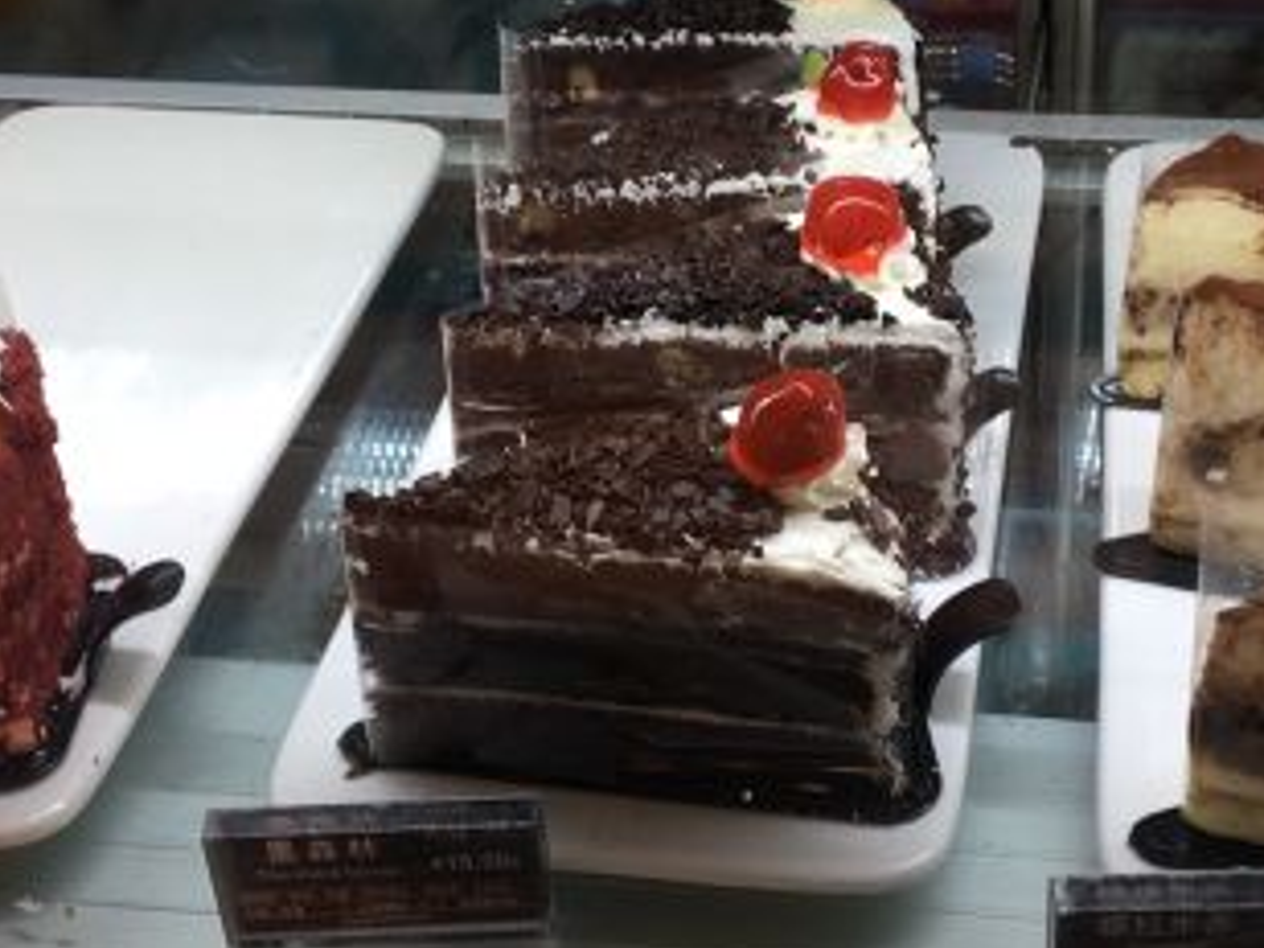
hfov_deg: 29.3
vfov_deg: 22.3
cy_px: 474
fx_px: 2410
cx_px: 772
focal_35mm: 66
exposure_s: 1/100
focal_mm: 4.15
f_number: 2.2
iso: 25
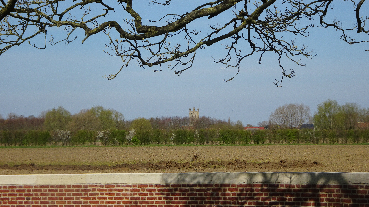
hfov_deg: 16.5
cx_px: 185
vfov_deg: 9.3
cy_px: 80
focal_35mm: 130
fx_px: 1272
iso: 80
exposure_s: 1/800
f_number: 5.6
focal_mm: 20.29
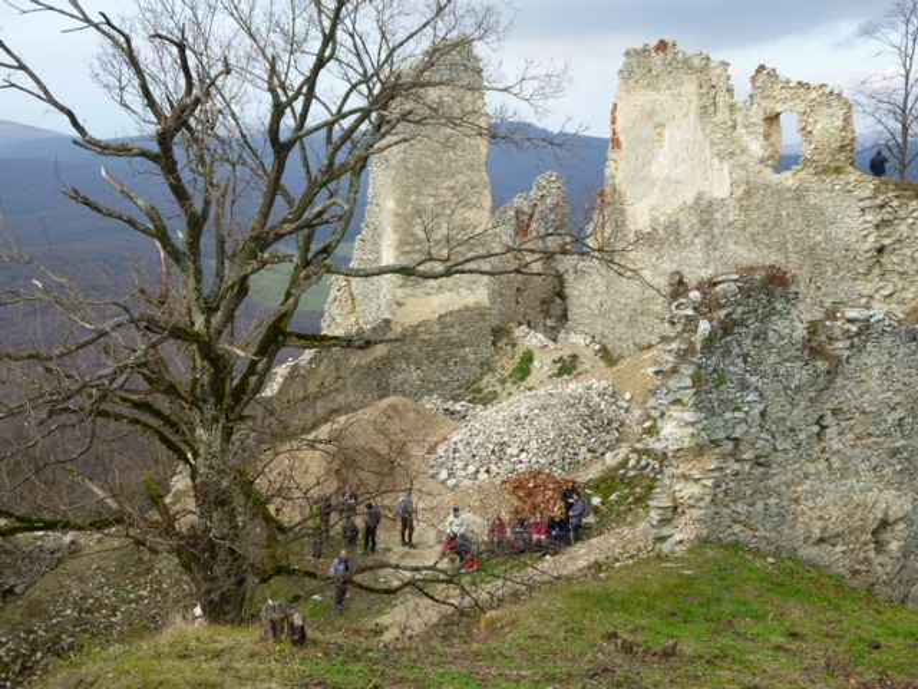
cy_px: 344
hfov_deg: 42.1
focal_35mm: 45
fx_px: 1193
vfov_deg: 32.2
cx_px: 459
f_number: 4.2
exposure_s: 1/125
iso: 80
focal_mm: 8.1
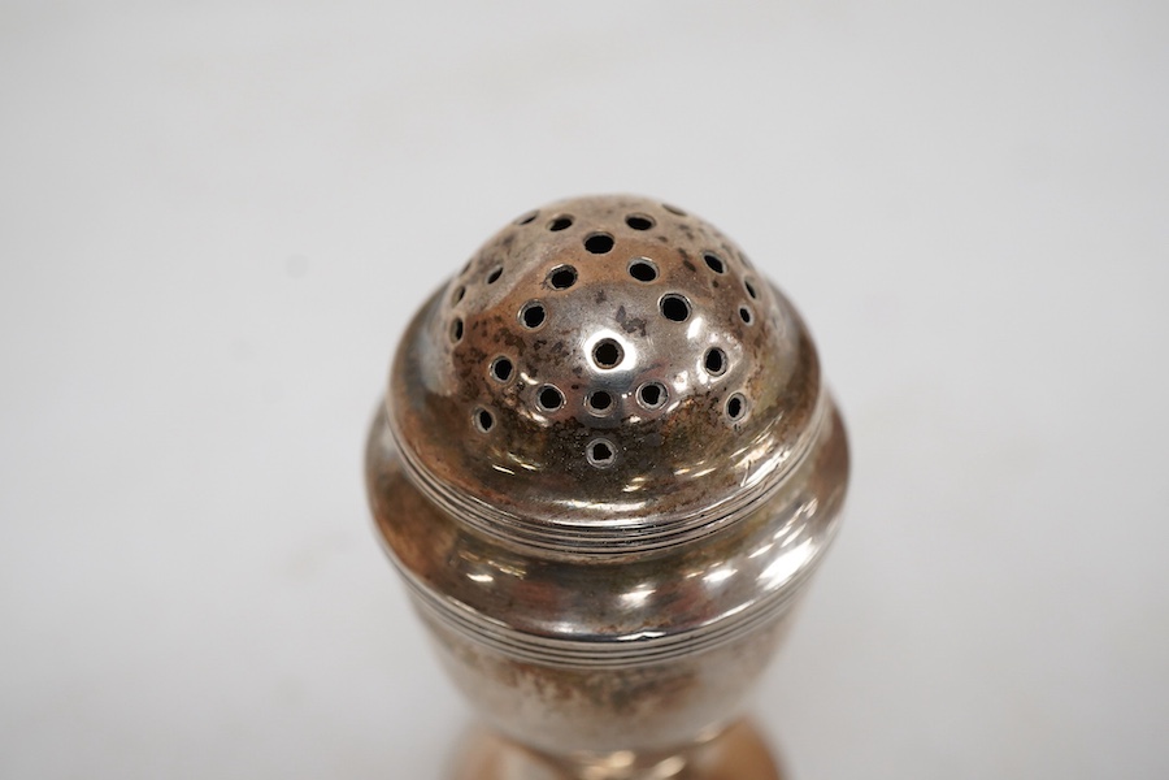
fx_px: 1461
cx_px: 584
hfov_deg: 43.6
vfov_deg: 29.9
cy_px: 390
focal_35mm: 45
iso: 1250
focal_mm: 30
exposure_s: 1/125
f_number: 10
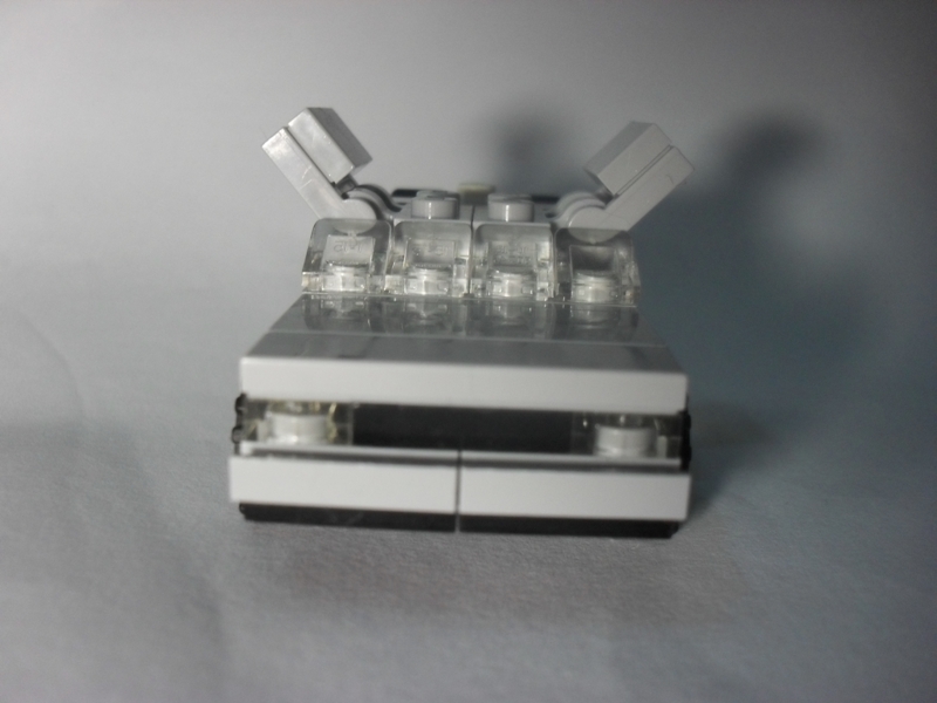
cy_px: 352
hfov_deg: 52.6
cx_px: 468
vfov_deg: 40.7
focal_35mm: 35
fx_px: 947
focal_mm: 6.3
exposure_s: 1/15
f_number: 3.2
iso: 240
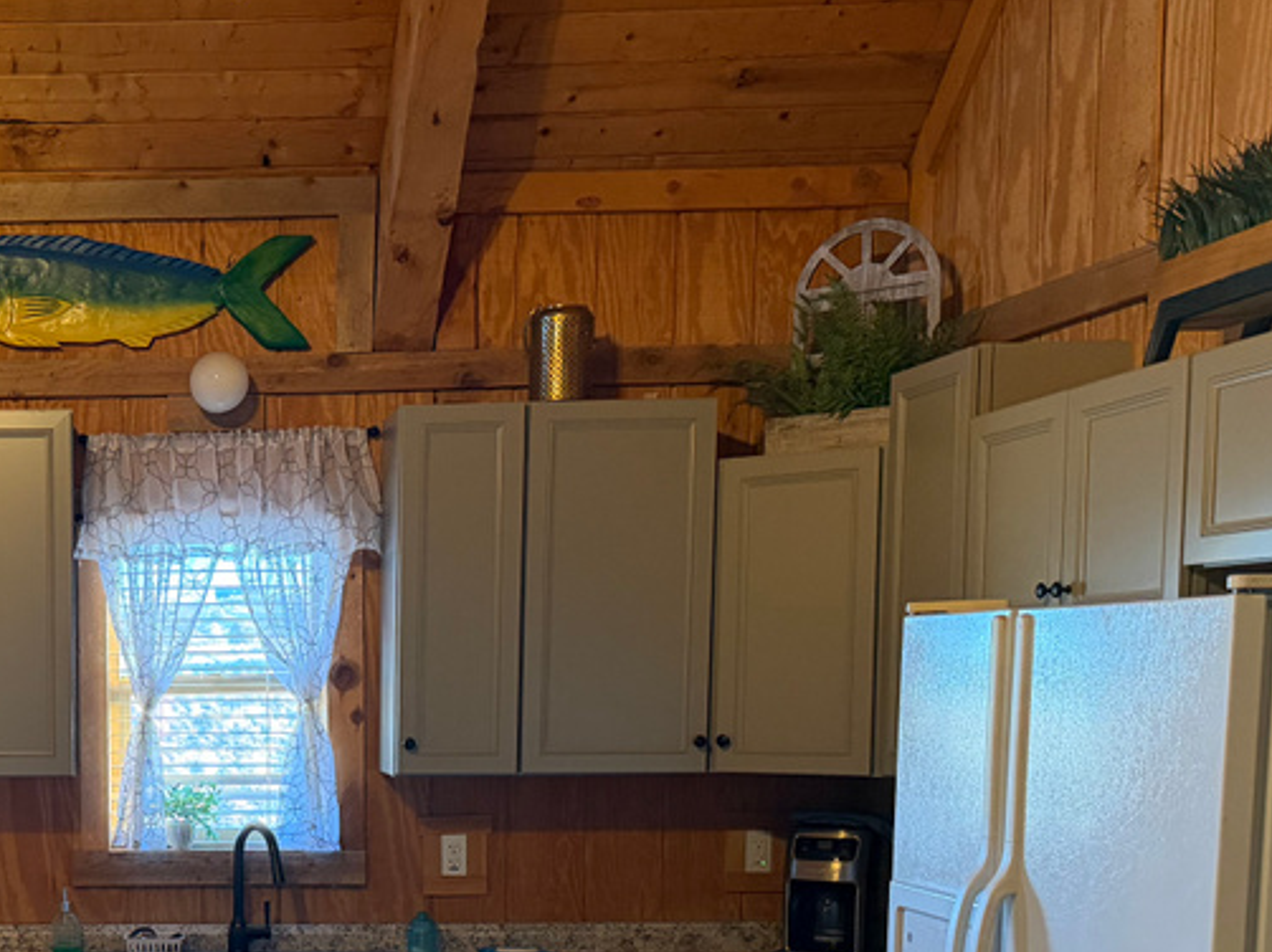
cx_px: 48
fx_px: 1800
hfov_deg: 35.7
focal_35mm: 49
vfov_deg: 28.6
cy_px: 838
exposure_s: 1/60
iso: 640
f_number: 1.78
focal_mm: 6.76
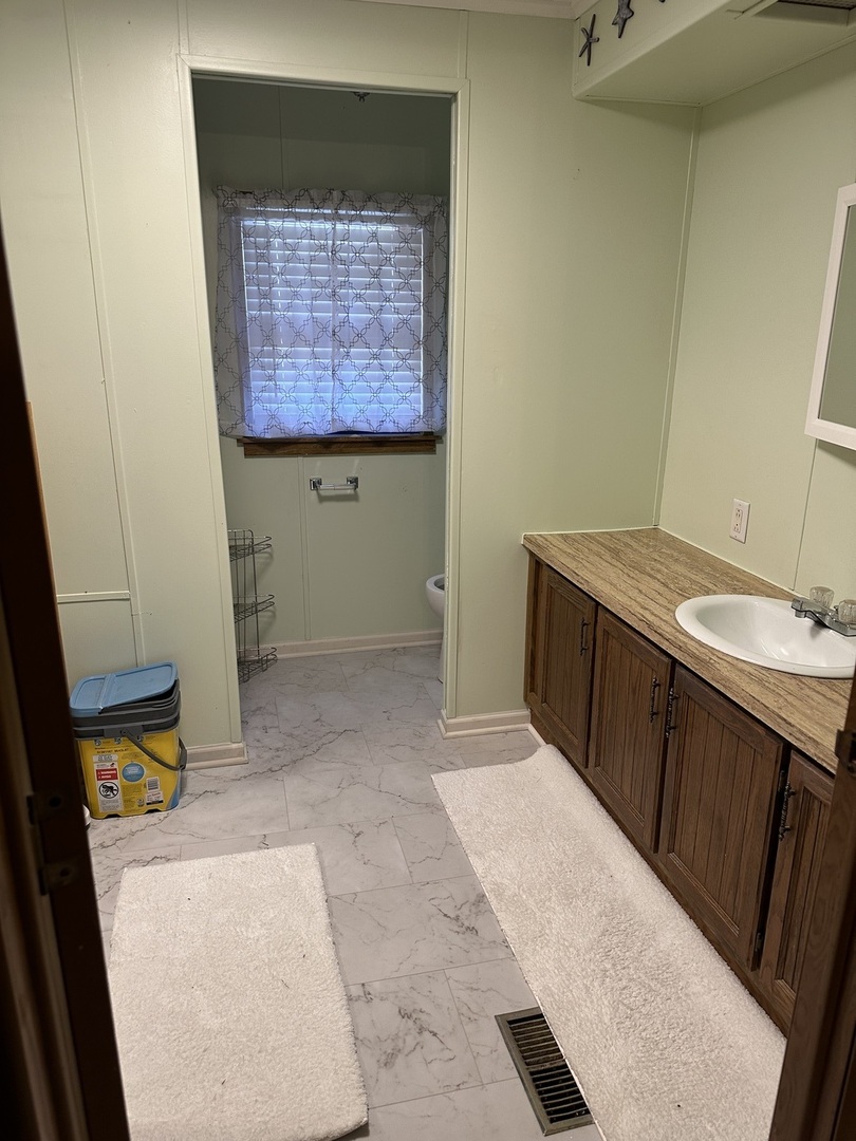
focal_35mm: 24
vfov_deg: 71.6
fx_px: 791
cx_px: 428
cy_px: 570
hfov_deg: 56.8
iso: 160
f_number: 1.78
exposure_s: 1/120
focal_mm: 6.86
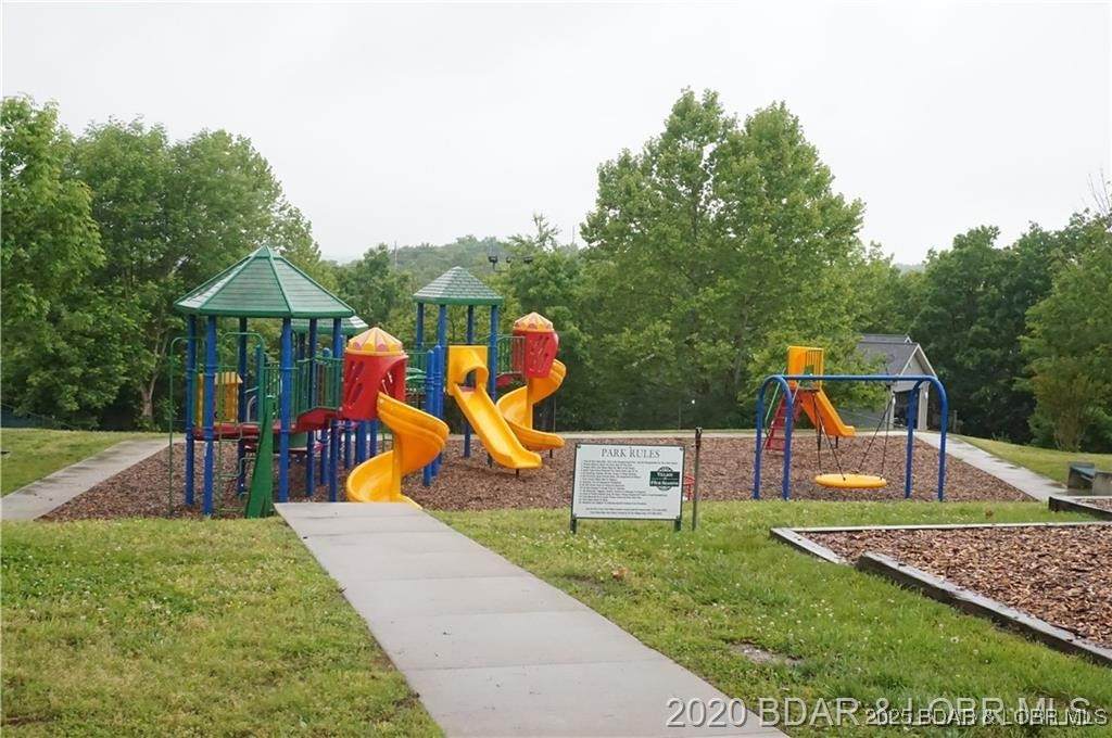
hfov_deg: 42.4
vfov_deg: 28.9
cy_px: 369
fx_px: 1434
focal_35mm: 46
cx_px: 556
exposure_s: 1/2000
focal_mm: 31
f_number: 13
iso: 5000
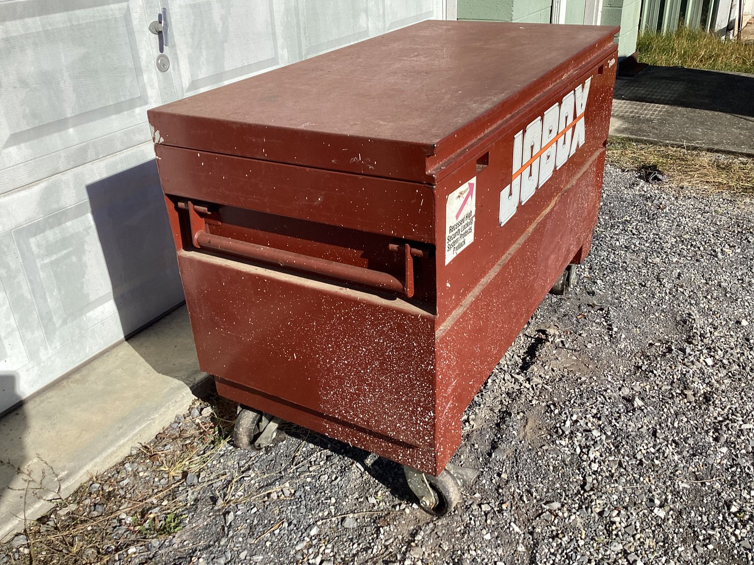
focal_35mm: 31
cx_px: 377
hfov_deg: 58.3
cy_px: 282
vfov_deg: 45.4
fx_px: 675
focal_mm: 3.3
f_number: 2.4
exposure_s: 1/1481
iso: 25
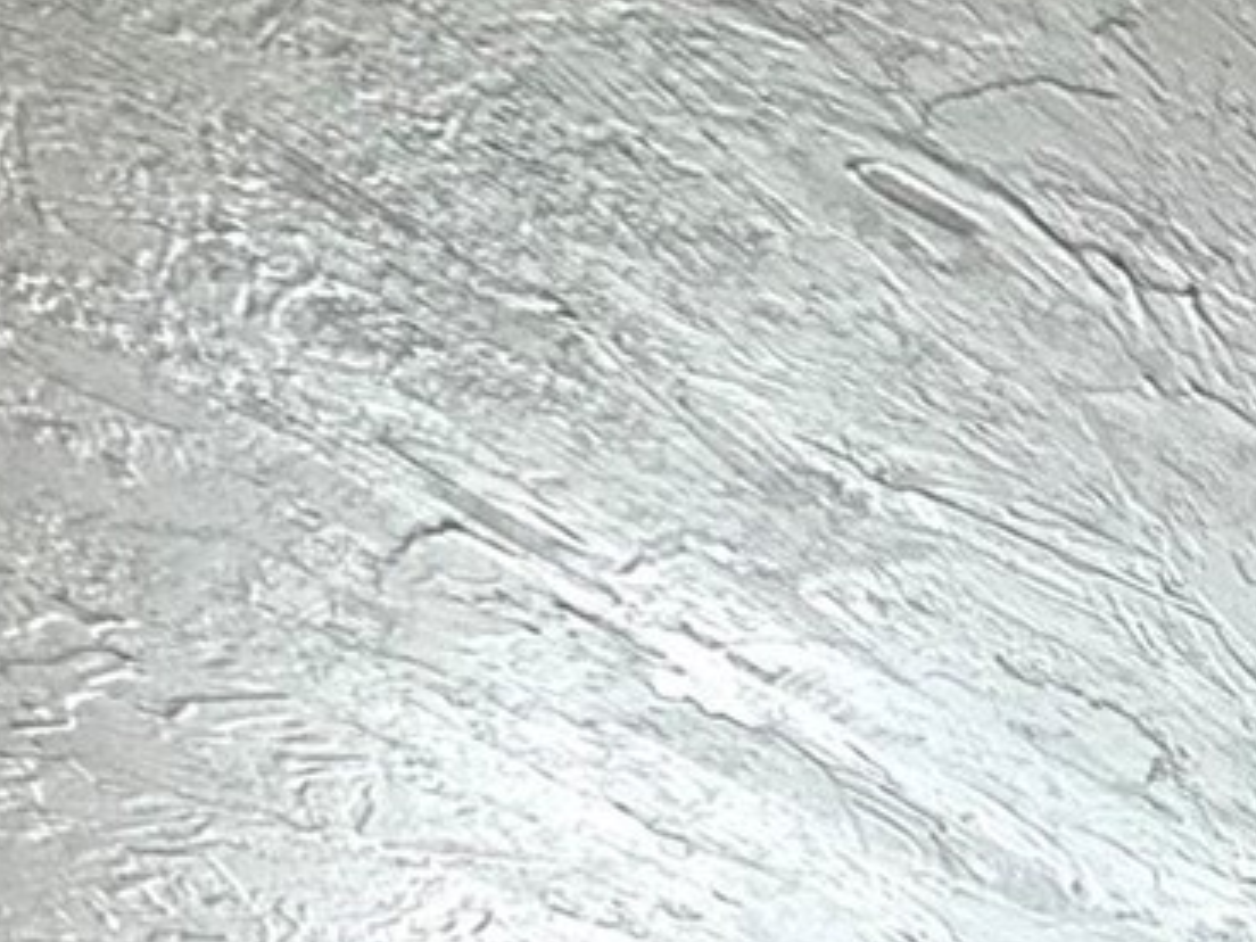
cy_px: 2324
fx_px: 2649
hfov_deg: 16.1
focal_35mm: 73
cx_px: 2846
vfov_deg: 13.7
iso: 250
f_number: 2.2
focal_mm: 2.22
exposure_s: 1/120
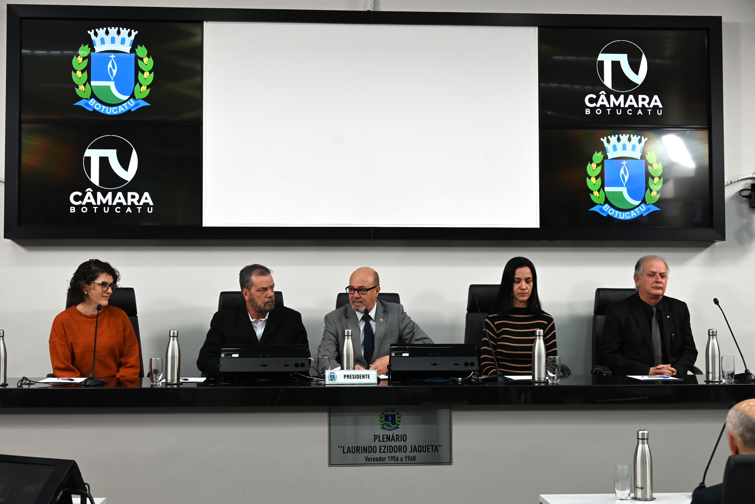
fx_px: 1028
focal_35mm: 49
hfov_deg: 40.3
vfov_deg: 27.5
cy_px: 252
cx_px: 378
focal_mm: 49
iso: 720
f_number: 5.6
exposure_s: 1/125
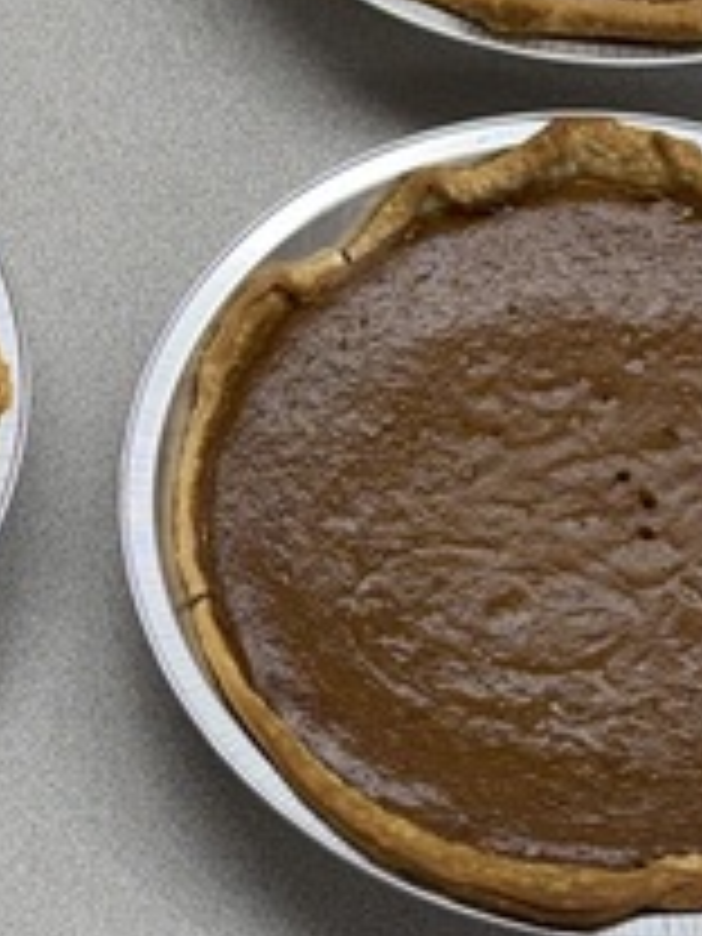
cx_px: 176
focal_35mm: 118
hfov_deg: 12.5
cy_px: 450
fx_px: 3191
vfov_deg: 16.7
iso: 125
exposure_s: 1/120
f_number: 1.78
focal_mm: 6.76
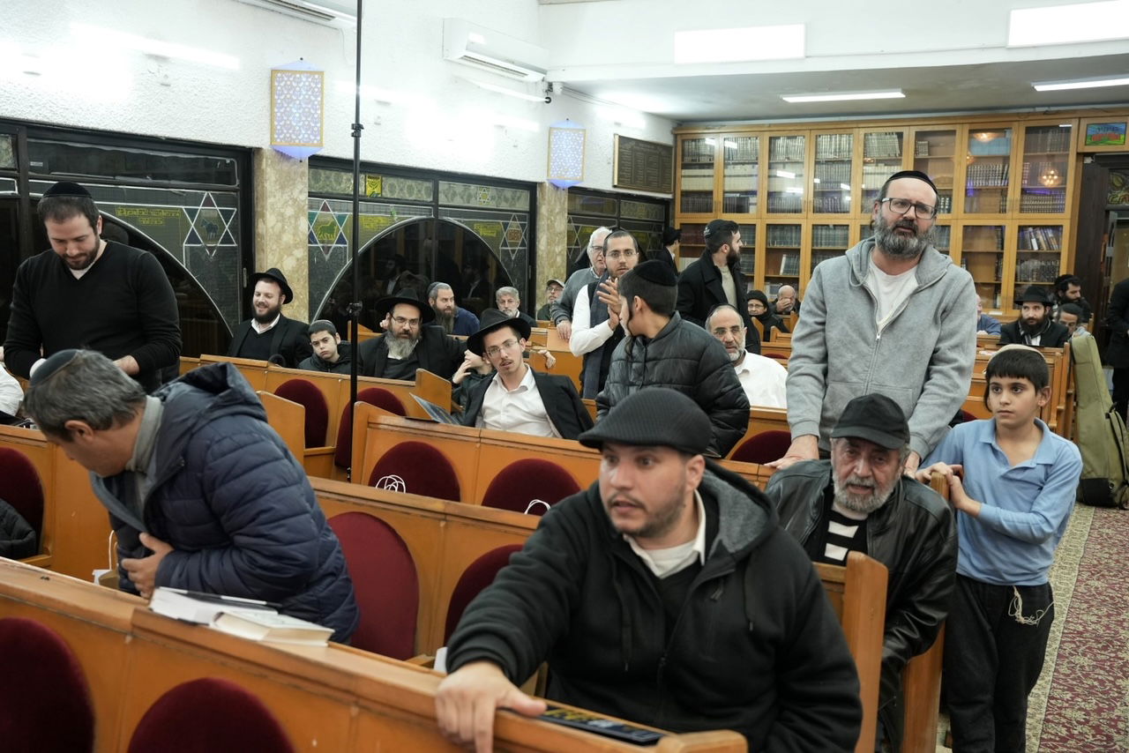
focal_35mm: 33
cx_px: 564
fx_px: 1048
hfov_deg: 56.6
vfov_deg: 39.5
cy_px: 376
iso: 2000
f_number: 4
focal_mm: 33.4
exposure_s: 1/200
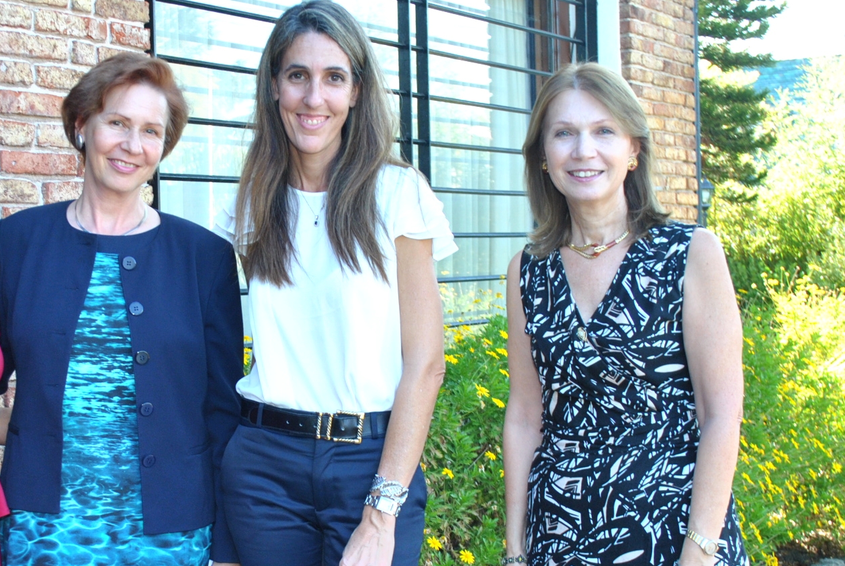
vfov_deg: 22.6
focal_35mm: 60
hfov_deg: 32.7
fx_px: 1410
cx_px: 212
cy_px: 358
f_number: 5.6
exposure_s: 1/80
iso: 400
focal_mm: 26
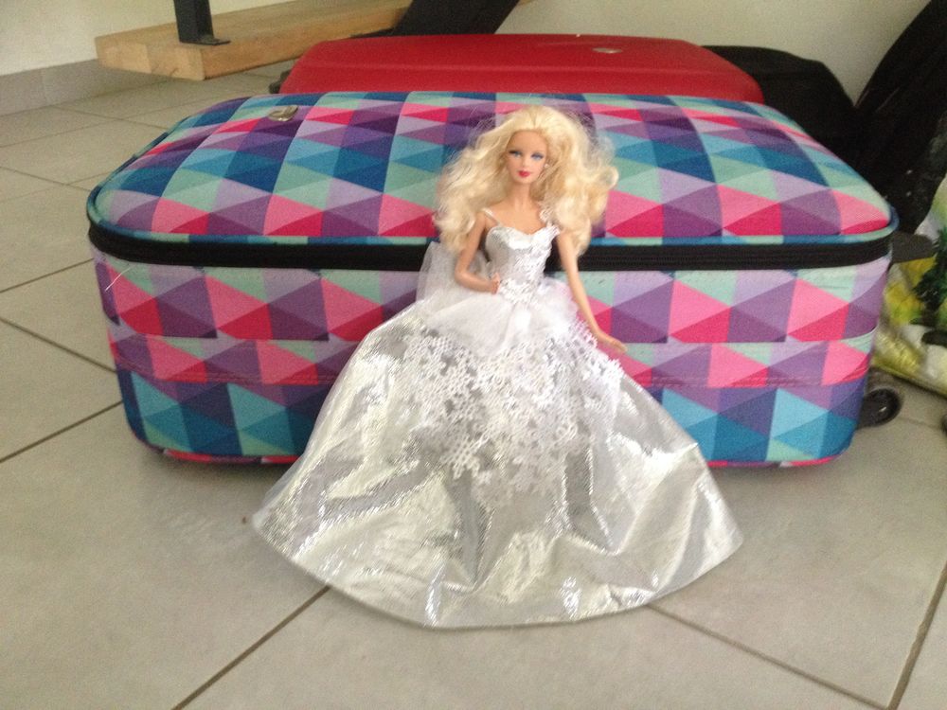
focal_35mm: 35
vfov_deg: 40.7
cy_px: 355
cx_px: 474
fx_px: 958
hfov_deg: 52.6
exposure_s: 1/20
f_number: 2.4
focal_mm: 4.28
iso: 320
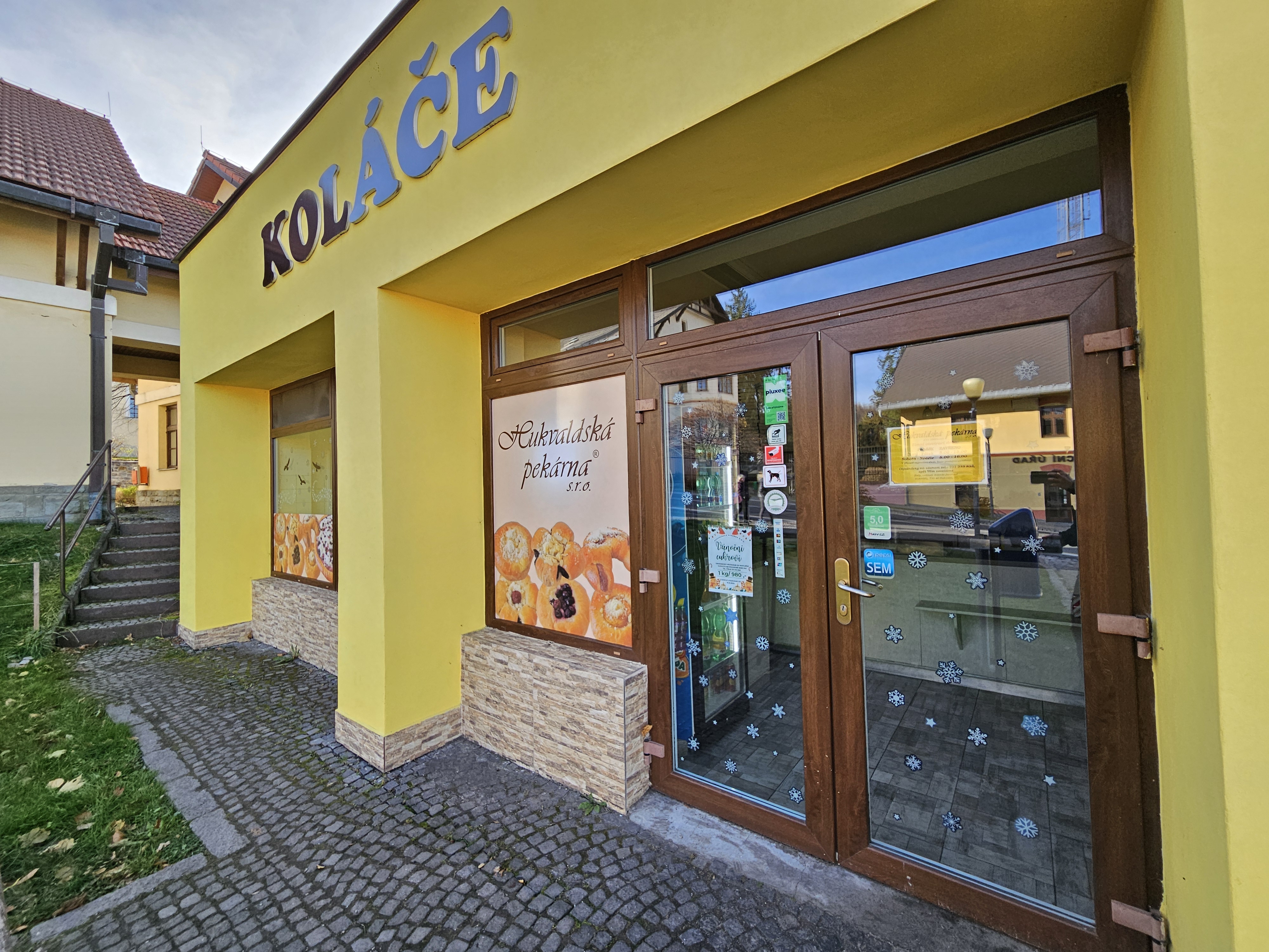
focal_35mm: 13
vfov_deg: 89.9
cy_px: 476
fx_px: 477
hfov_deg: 106.2
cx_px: 634
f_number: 2.2
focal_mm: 2.2
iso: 50
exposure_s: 1/346
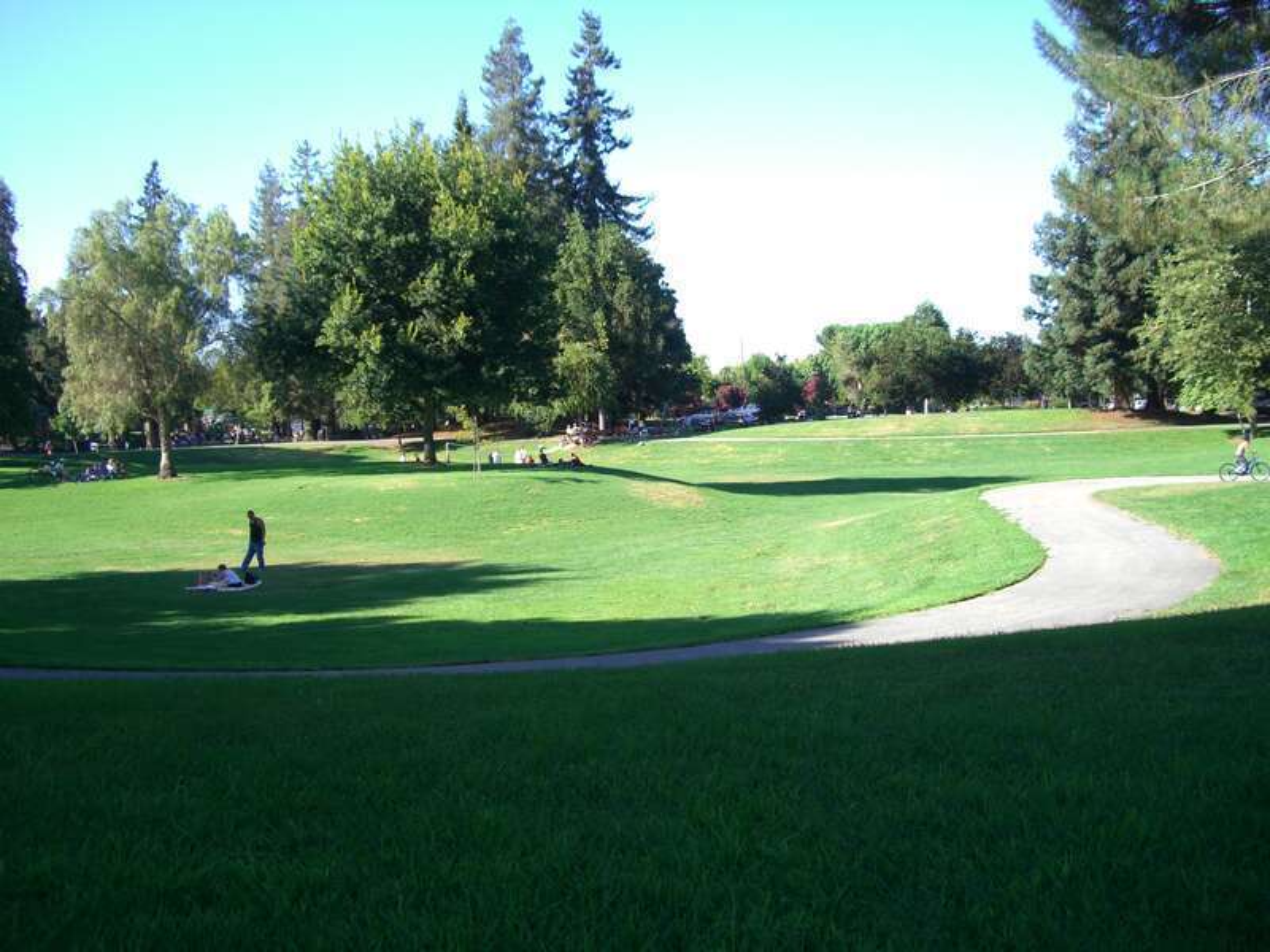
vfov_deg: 37.7
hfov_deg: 49.0
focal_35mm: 38
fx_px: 1394
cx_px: 635
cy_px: 476
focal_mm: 7.9
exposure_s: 1/250
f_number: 2.8
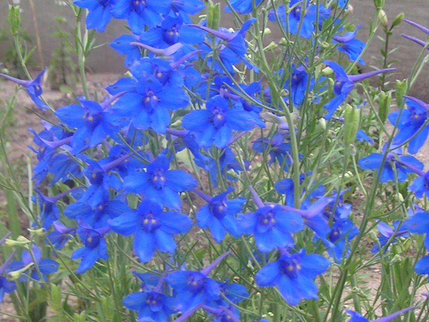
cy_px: 234
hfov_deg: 24.0
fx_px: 1004
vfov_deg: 18.1
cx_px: 272
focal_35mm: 81
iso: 50
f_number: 2.8
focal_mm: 5.7
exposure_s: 1/180
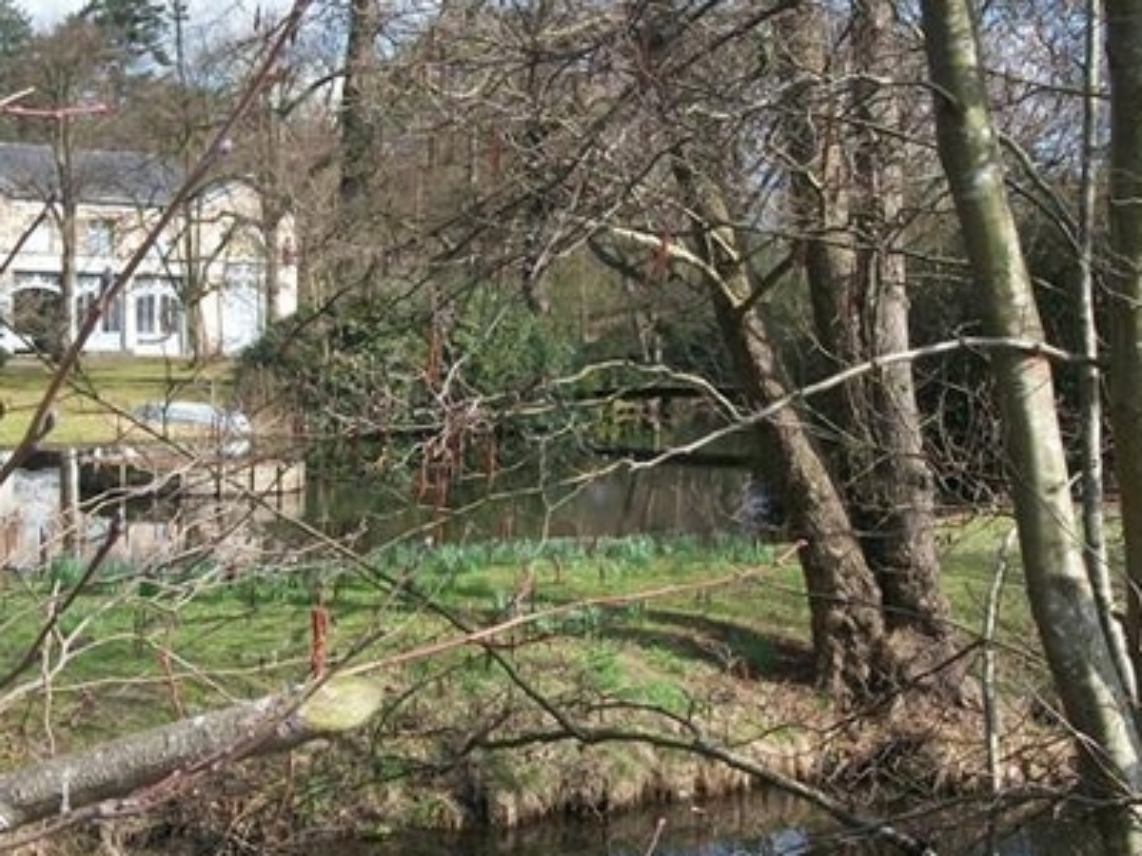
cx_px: 511
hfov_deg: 32.2
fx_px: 1979
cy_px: 511
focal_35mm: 60
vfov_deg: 24.4
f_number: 9.9
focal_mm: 7.1
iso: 80
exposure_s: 1/80
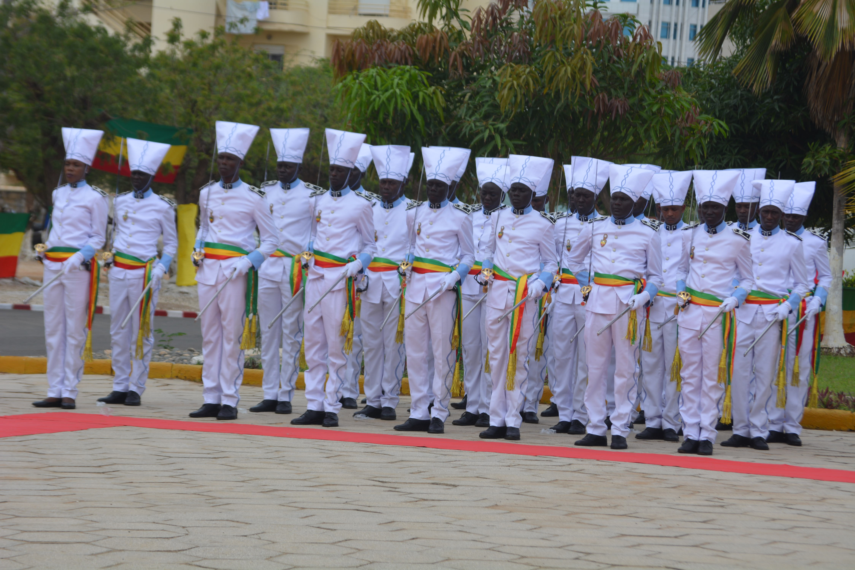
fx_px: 3563
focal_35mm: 150
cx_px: 428
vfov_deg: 9.2
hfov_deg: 13.7
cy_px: 285
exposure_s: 1/250
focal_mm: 100
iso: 100
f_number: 8
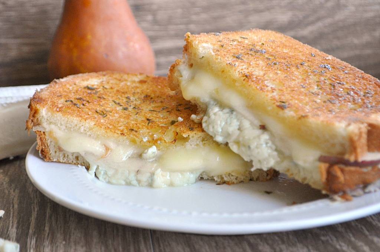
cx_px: 190
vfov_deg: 17.4
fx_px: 822
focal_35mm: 78
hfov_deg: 26.0
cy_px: 126
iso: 800
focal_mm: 52
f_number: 5.6
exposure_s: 1/60
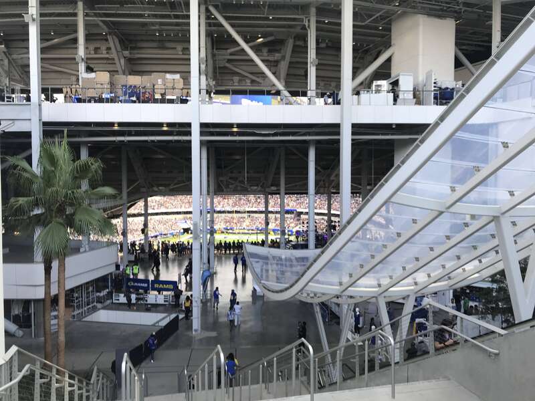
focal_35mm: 28
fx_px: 433
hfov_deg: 63.4
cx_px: 268
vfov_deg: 49.7
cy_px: 200
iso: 20
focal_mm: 3.99
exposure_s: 1/147
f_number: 1.8
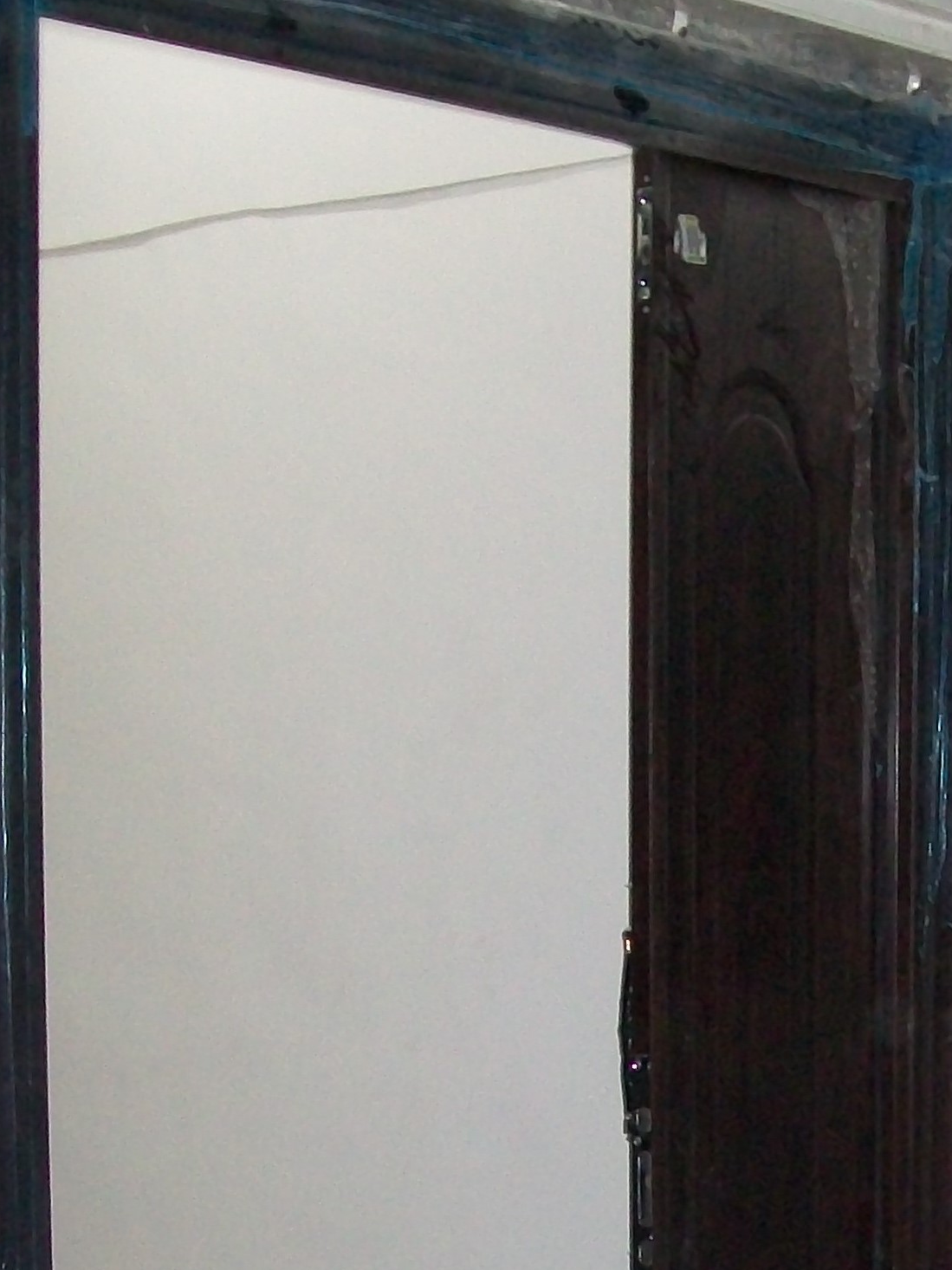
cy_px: 1121
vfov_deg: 22.5
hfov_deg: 16.9
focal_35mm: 85
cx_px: 976
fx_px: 3118
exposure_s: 1/60
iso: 160
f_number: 2.7
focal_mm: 6.1
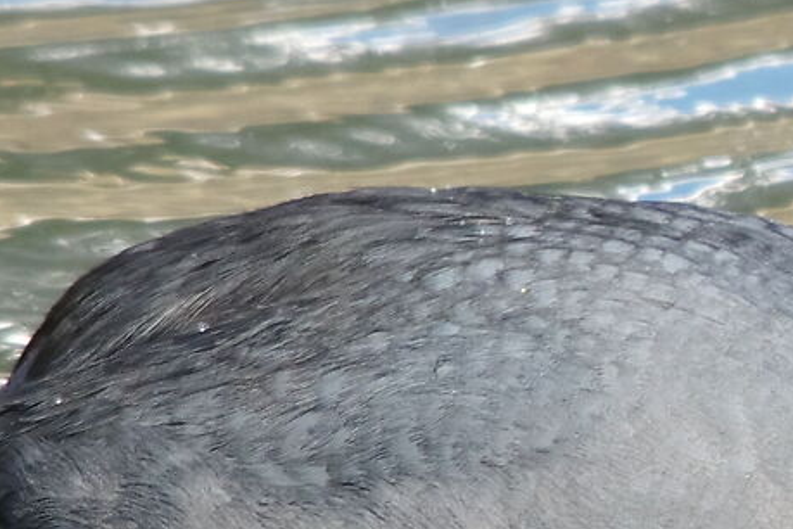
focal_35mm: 3925
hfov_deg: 0.5
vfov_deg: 0.4
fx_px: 86452
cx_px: 1489
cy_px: 501
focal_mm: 500
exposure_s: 1/800
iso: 1250
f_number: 8
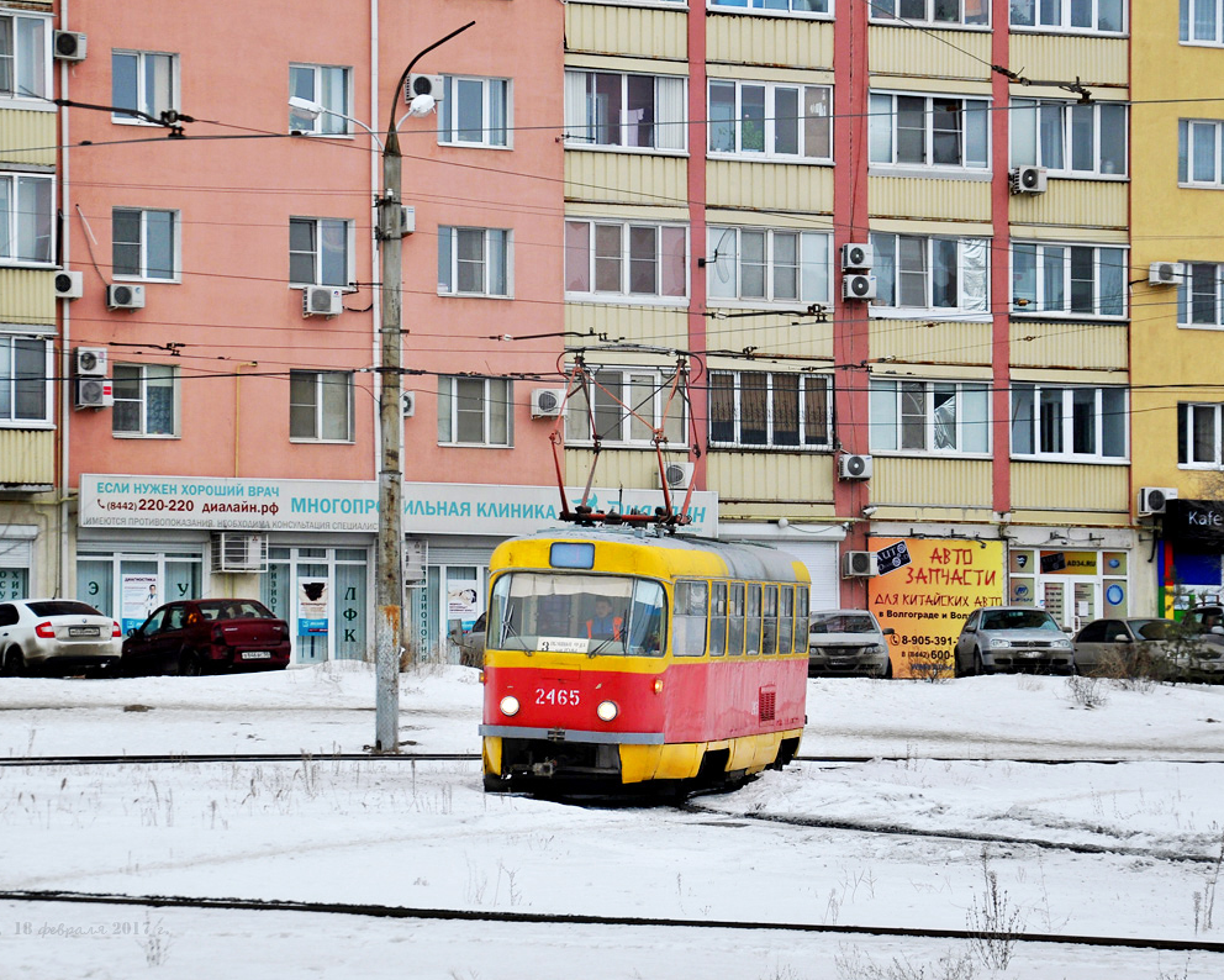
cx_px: 645
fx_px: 4622
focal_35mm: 128
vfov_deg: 12.1
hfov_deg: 15.1
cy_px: 489
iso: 220
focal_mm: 75
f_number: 5.6
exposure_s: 1/250
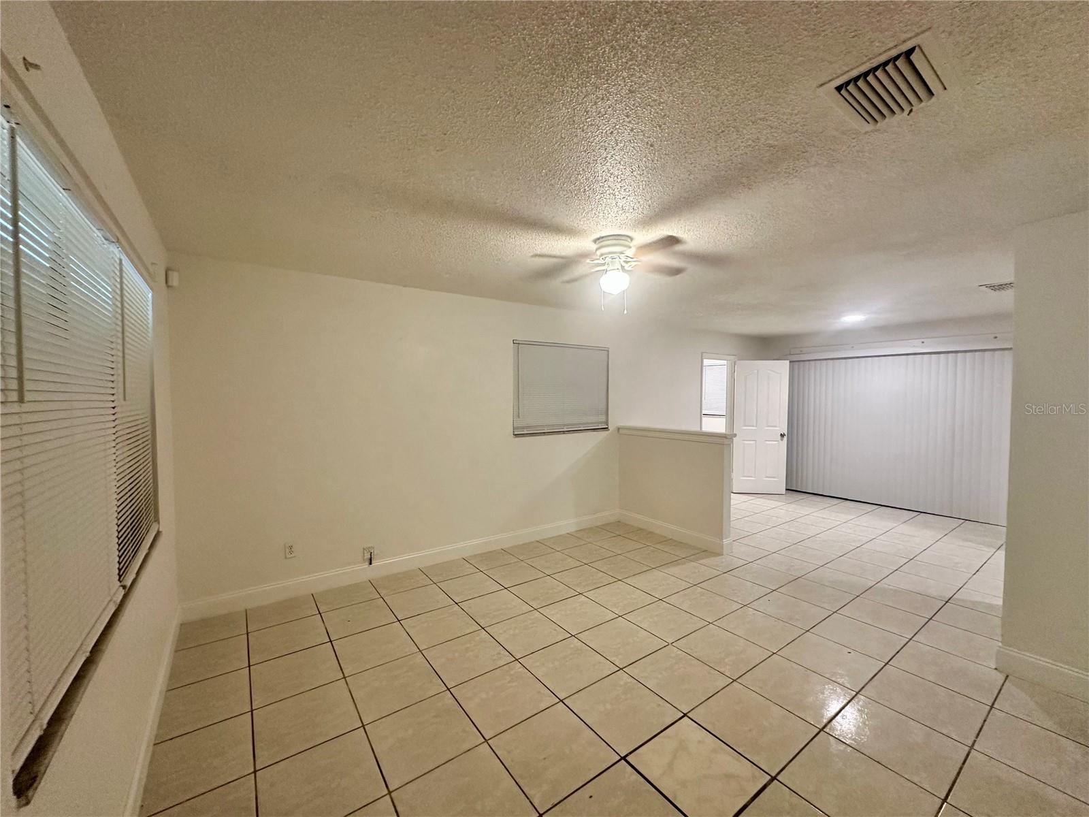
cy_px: 408
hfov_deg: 102.1
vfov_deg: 85.7
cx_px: 544
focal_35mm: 14
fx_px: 440
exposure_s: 1/60
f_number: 2.2
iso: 250
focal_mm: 2.22
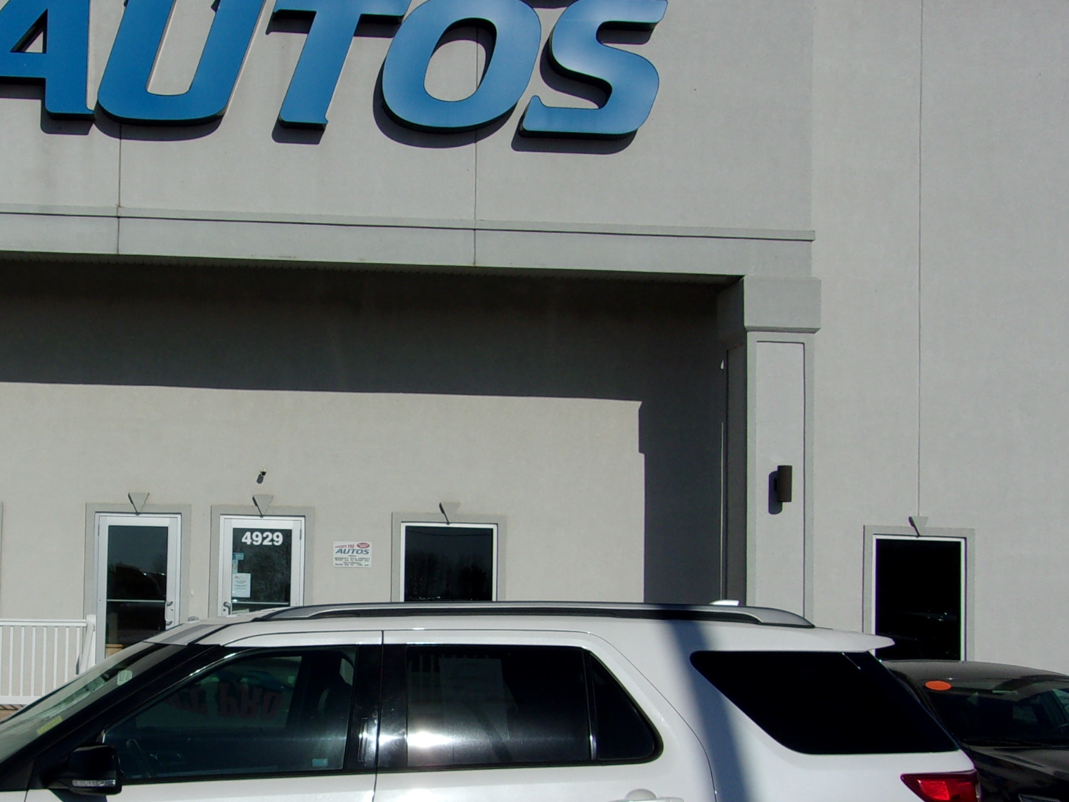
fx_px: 1421
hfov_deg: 40.1
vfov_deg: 31.3
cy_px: 536
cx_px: 266
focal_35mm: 46
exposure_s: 1/400
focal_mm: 4.9
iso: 80
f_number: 10.4
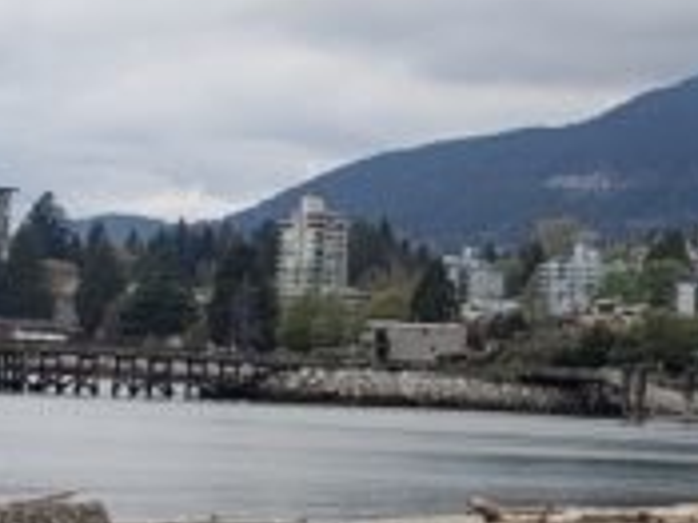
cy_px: 387
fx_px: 1793
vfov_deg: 16.5
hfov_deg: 21.4
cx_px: 674
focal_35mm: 89
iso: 50
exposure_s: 1/1177
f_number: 2.4
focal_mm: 4.3
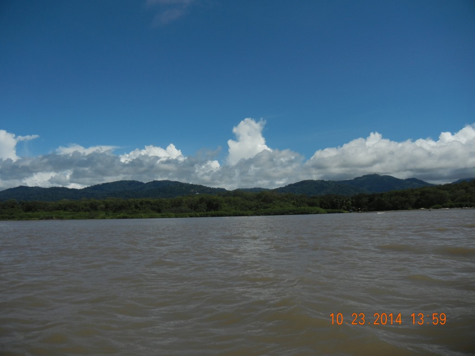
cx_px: 238
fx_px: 412
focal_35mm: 30
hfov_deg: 60.0
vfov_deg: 46.8
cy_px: 178
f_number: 7
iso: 160
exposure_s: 1/1062
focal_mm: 5.4
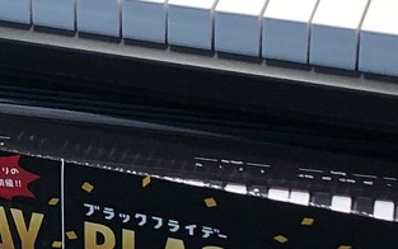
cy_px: 113
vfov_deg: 6.9
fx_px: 2073
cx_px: -76
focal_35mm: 191
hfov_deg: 10.8
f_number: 1.8
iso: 20
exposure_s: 1/30
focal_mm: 3.99
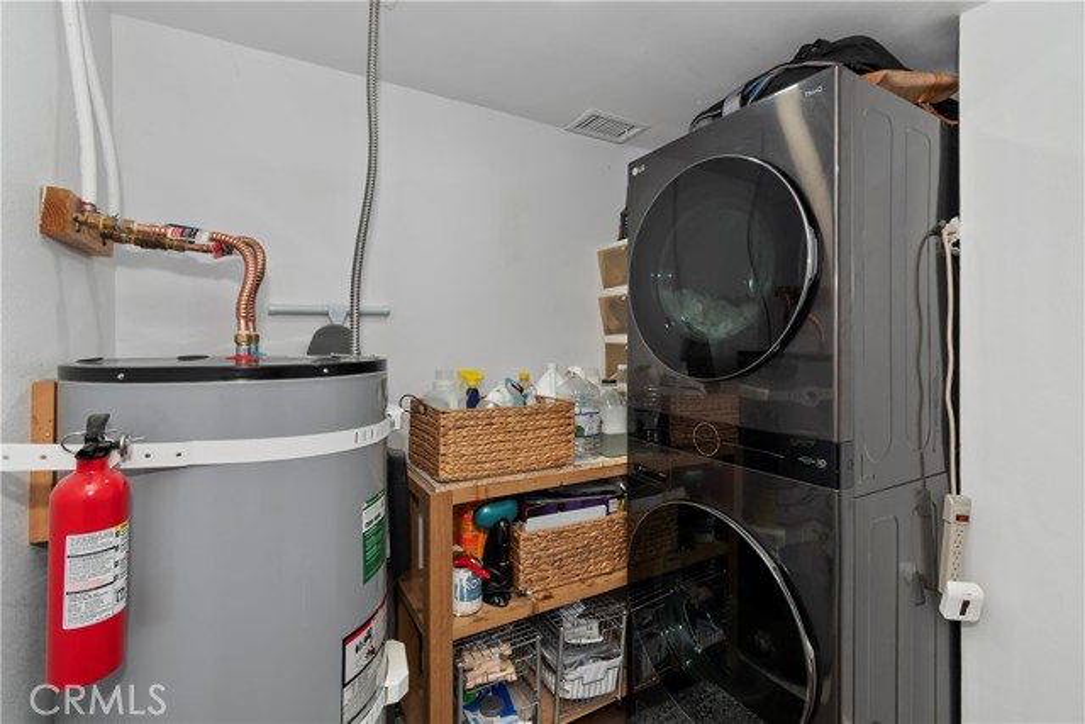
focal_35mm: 15
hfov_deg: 100.4
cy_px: 362
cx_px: 542
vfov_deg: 77.4
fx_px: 452
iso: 400
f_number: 8
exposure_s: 1/30
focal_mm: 10
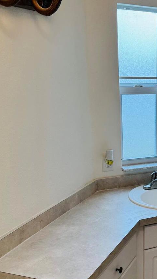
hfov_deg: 23.9
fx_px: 348
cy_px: 194
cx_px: 169
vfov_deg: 42.9
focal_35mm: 47
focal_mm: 6.76
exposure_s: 1/189
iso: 80
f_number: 1.78
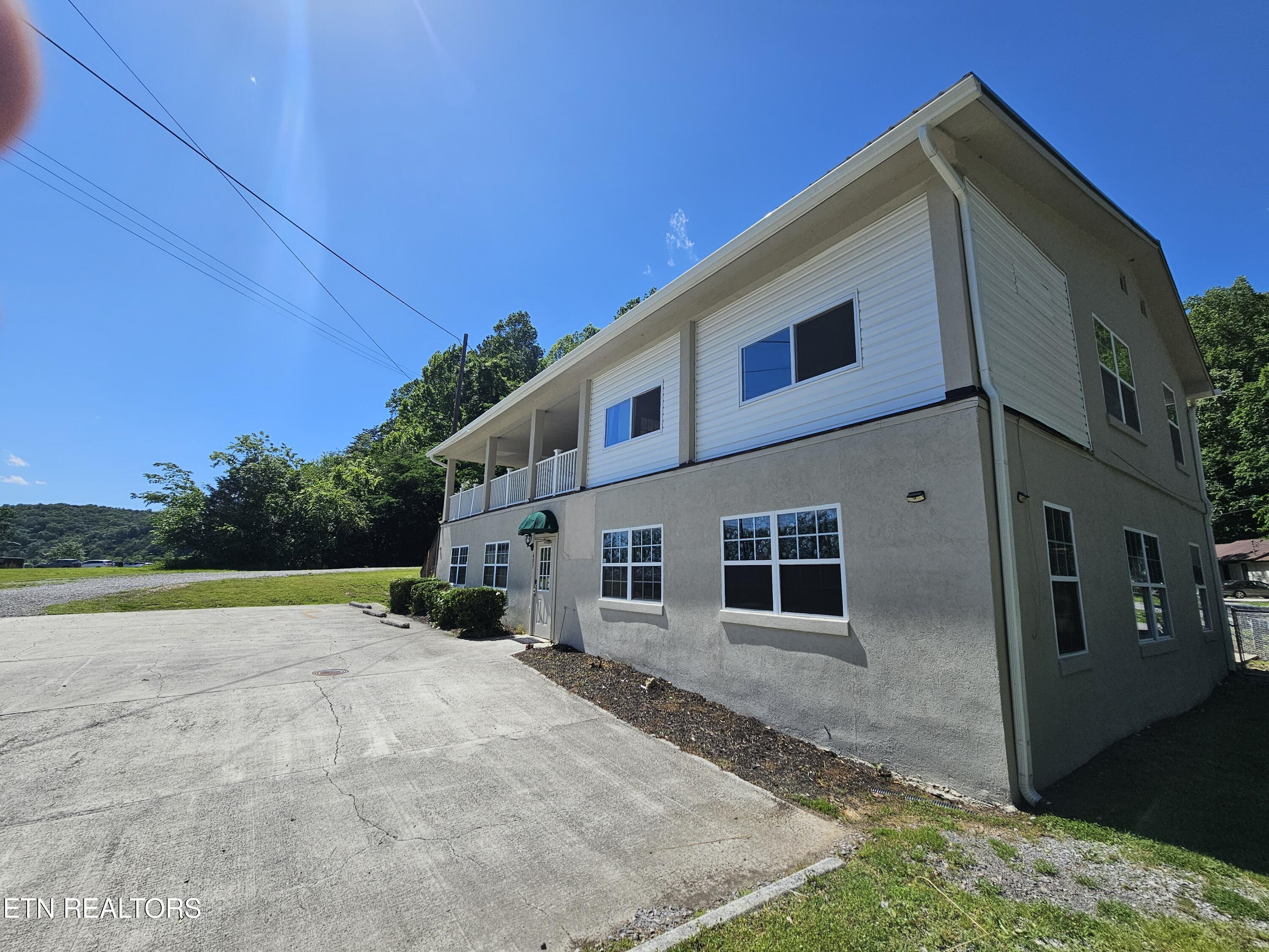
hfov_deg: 106.2
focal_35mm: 13
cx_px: 634
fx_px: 477
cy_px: 476
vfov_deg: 89.9
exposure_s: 1/2945
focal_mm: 2.2
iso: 50
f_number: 2.2
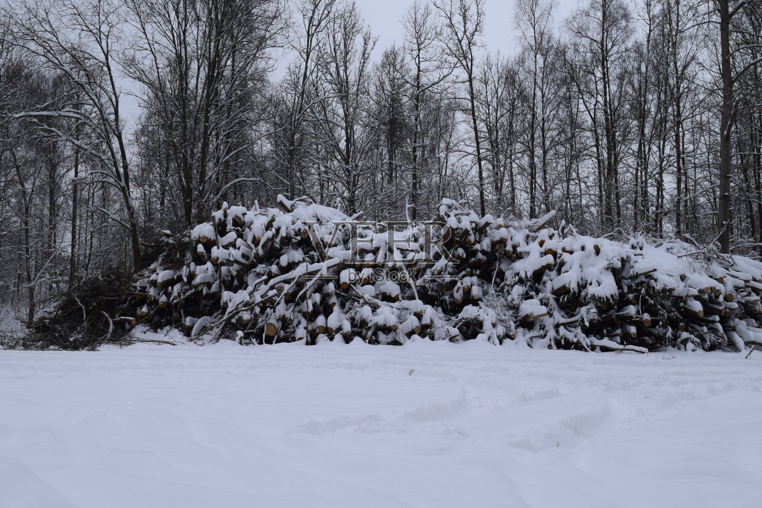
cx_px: 381
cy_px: 254
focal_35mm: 42
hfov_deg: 46.4
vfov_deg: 31.9
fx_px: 889
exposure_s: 1/320
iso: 400
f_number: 10
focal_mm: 28
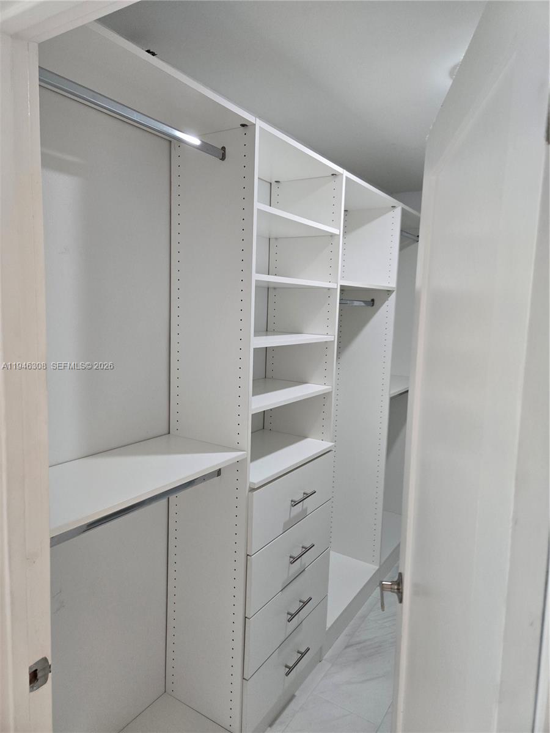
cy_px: 366
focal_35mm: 23
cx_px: 275
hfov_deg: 58.9
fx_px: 487
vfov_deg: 73.9
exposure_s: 1/120
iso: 160
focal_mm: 5.4
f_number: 1.8
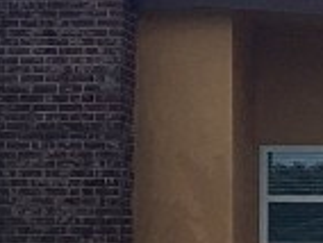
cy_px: 120
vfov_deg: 6.7
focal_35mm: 223
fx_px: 2084
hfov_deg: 8.9
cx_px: 193
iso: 25
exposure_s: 1/1852
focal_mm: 3.3
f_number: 2.4
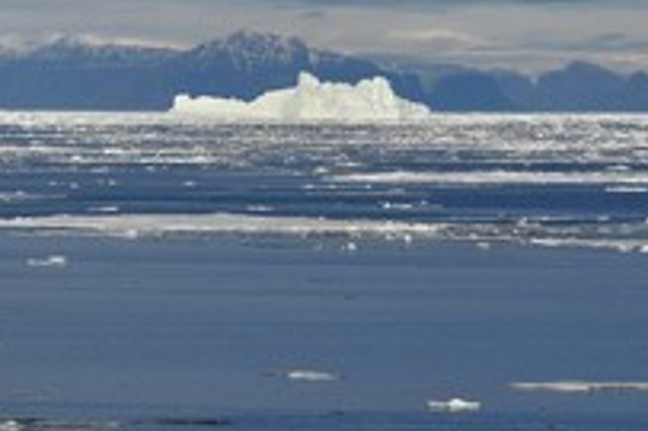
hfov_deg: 5.0
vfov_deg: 3.3
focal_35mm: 414
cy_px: 211
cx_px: -6
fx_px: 7446
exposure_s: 1/400
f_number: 13
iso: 200
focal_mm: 200
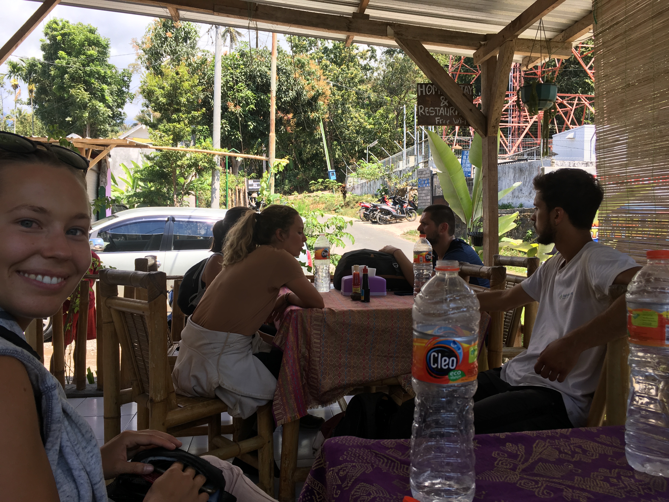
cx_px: 334
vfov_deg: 48.2
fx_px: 560
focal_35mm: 29
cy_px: 251
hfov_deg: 61.7
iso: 25
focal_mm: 4.15
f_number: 2.2
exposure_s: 1/359
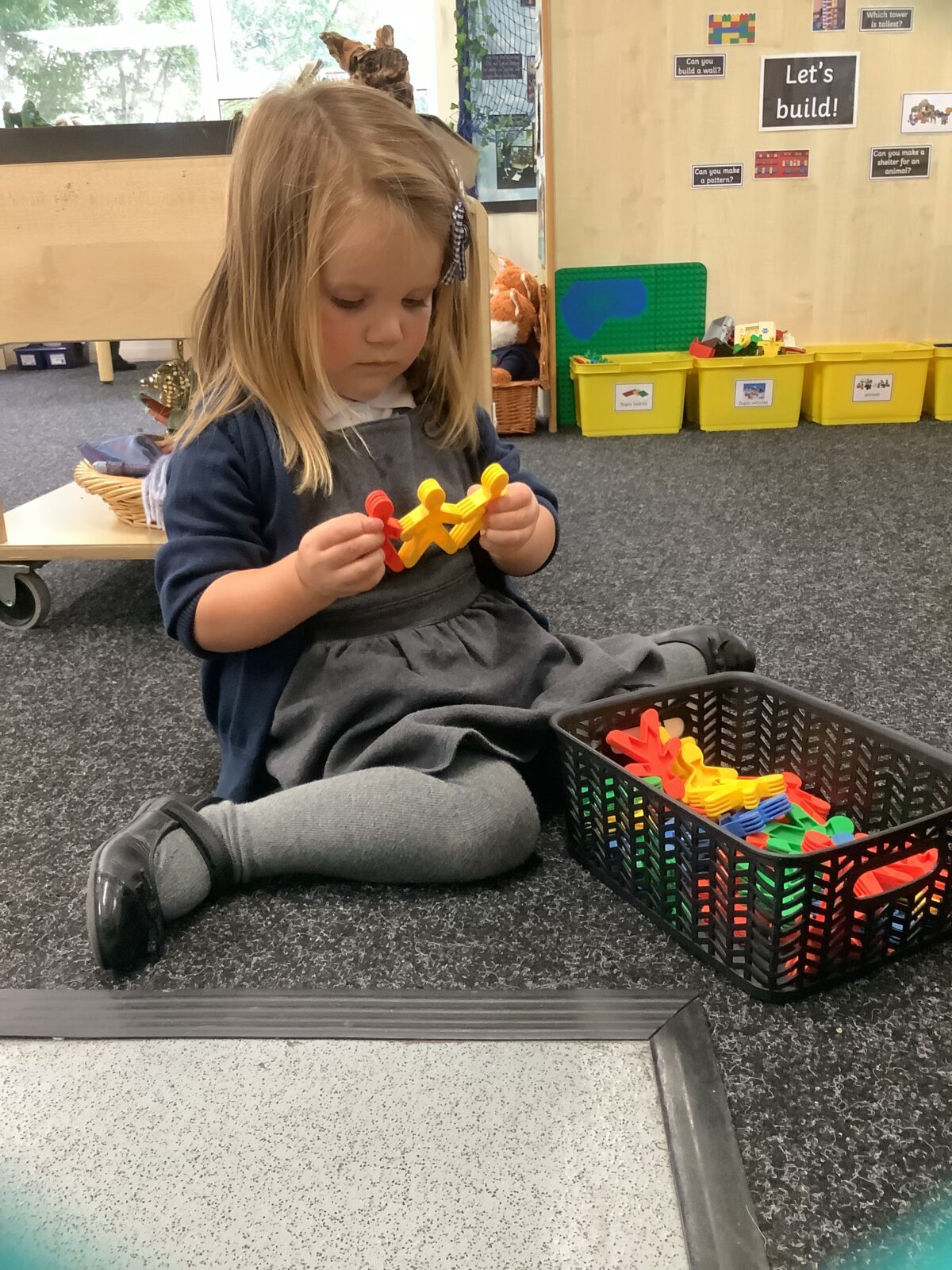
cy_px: 635
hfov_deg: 45.4
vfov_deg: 58.4
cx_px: 476
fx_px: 1137
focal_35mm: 31
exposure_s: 1/33
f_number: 2.4
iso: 400
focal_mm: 3.3
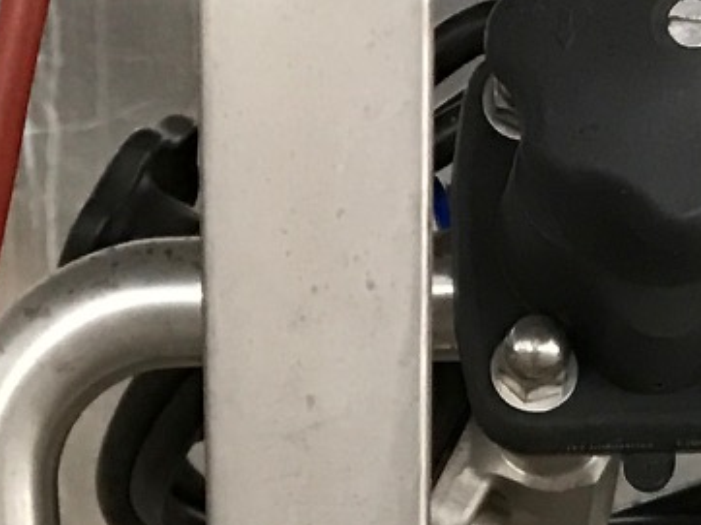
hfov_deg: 12.7
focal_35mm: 156
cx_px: 472
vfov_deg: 8.7
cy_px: 1211
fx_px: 3157
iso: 64
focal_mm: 3.99
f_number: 1.8
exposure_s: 1/17
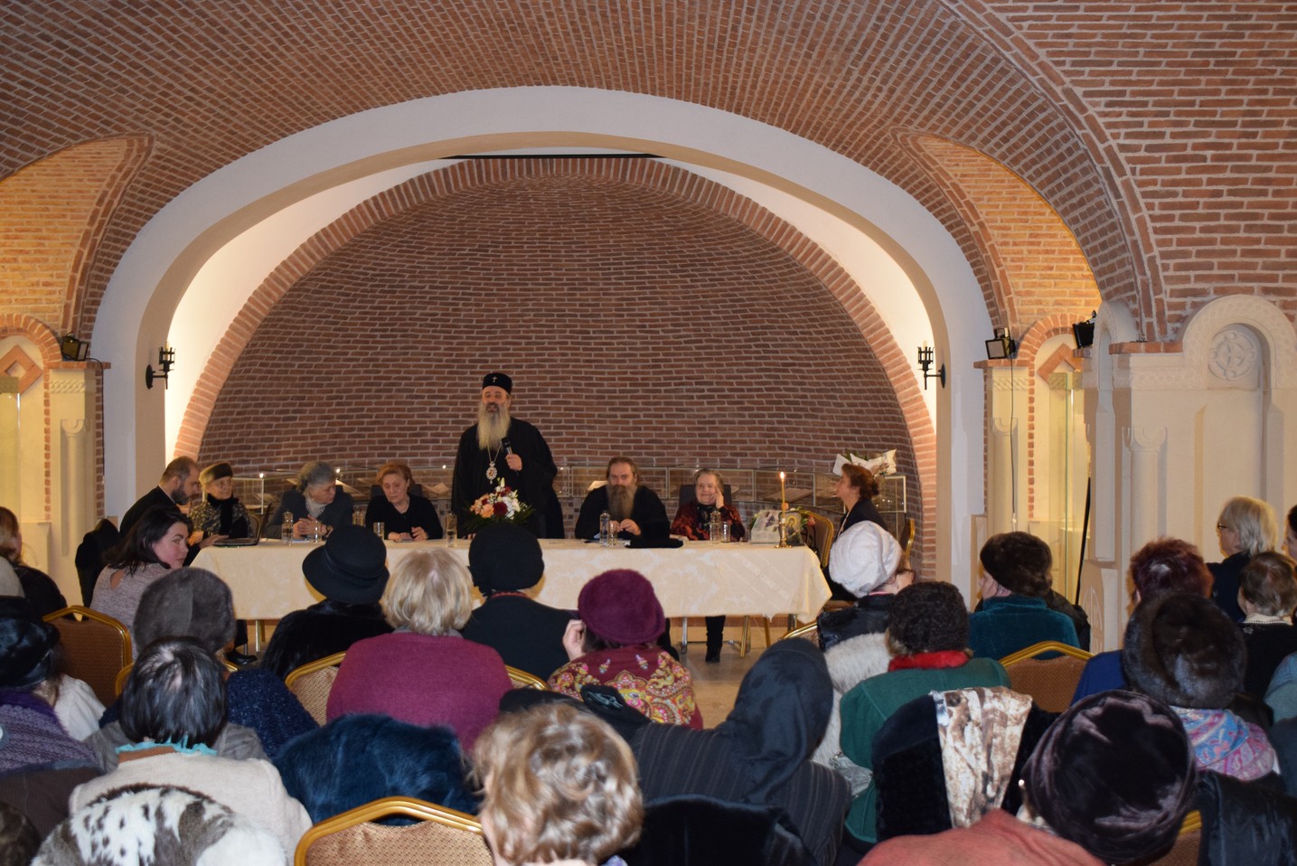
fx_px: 1730
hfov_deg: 41.1
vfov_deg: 28.1
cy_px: 433
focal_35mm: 48
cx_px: 648
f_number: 4.5
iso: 1800
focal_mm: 32
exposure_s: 1/60
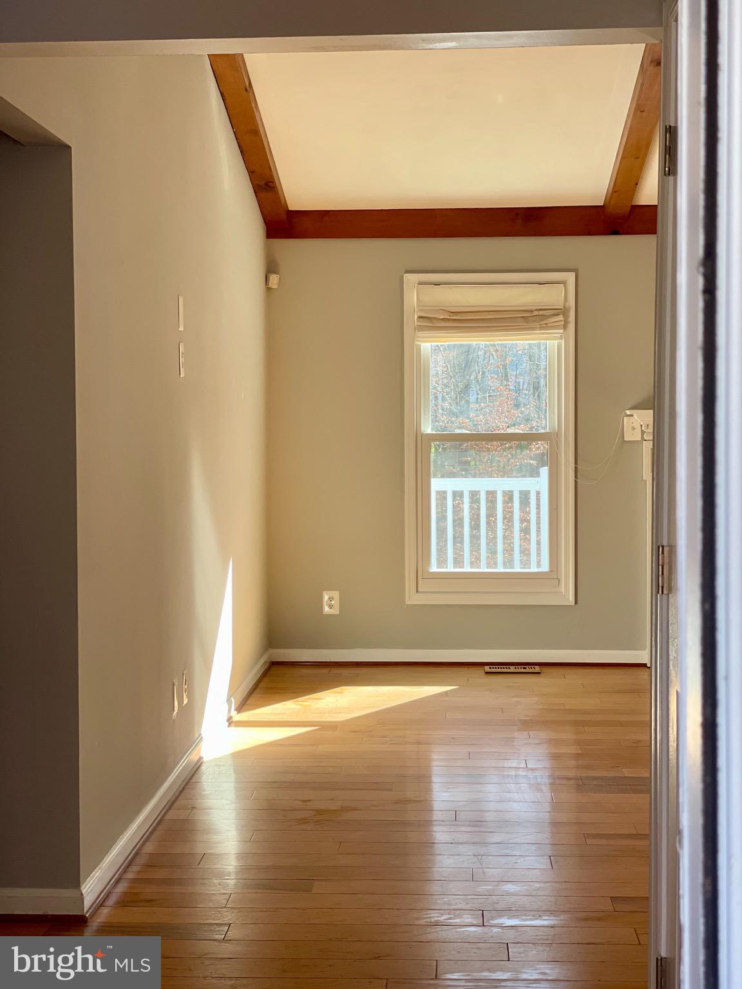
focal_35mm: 52
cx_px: 371
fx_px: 1486
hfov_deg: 28.0
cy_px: 494
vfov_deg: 36.8
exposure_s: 1/122
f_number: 2
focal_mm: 6
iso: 64
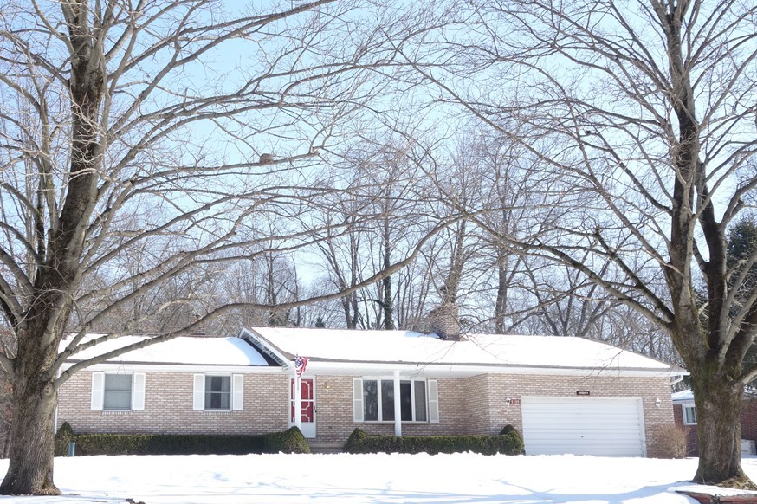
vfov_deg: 29.2
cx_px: 312
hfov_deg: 42.6
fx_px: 967
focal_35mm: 46
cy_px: 225
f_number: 5.6
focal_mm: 13.58
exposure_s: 1/250
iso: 125
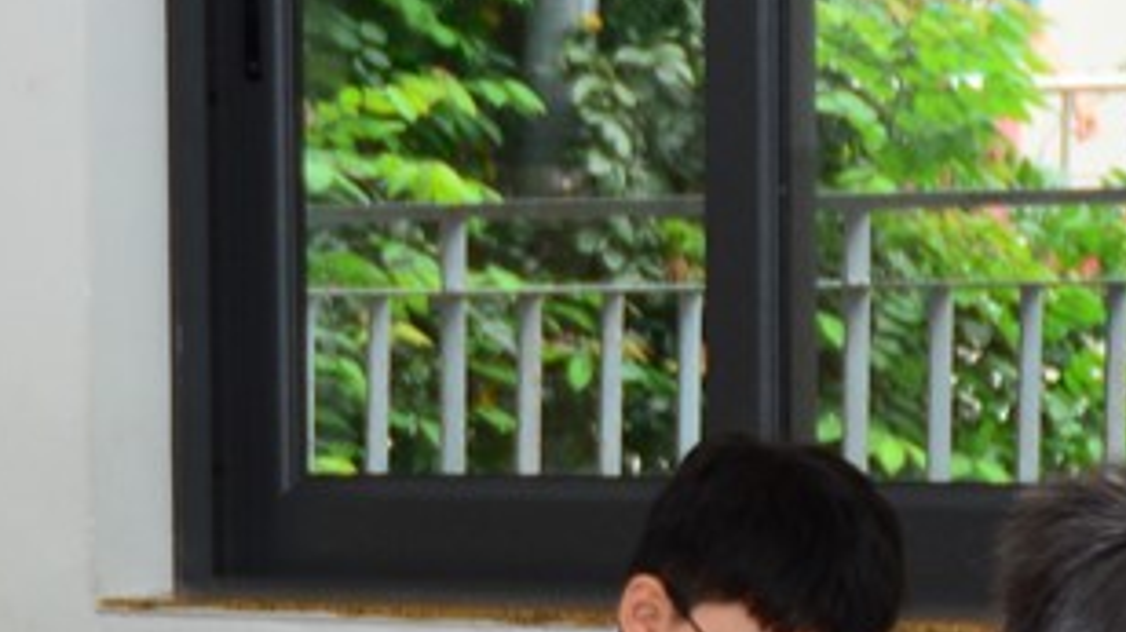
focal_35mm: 247
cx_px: -4
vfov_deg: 4.8
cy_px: 1352
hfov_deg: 8.7
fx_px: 7372
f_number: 4
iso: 250
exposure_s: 1/200
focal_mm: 32
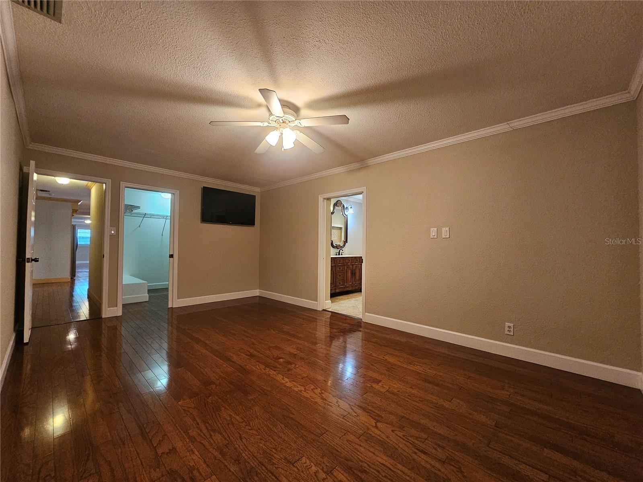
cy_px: 241
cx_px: 322
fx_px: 241
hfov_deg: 106.2
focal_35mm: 13
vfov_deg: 89.9
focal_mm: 2.2
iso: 400
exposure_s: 1/60
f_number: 2.2
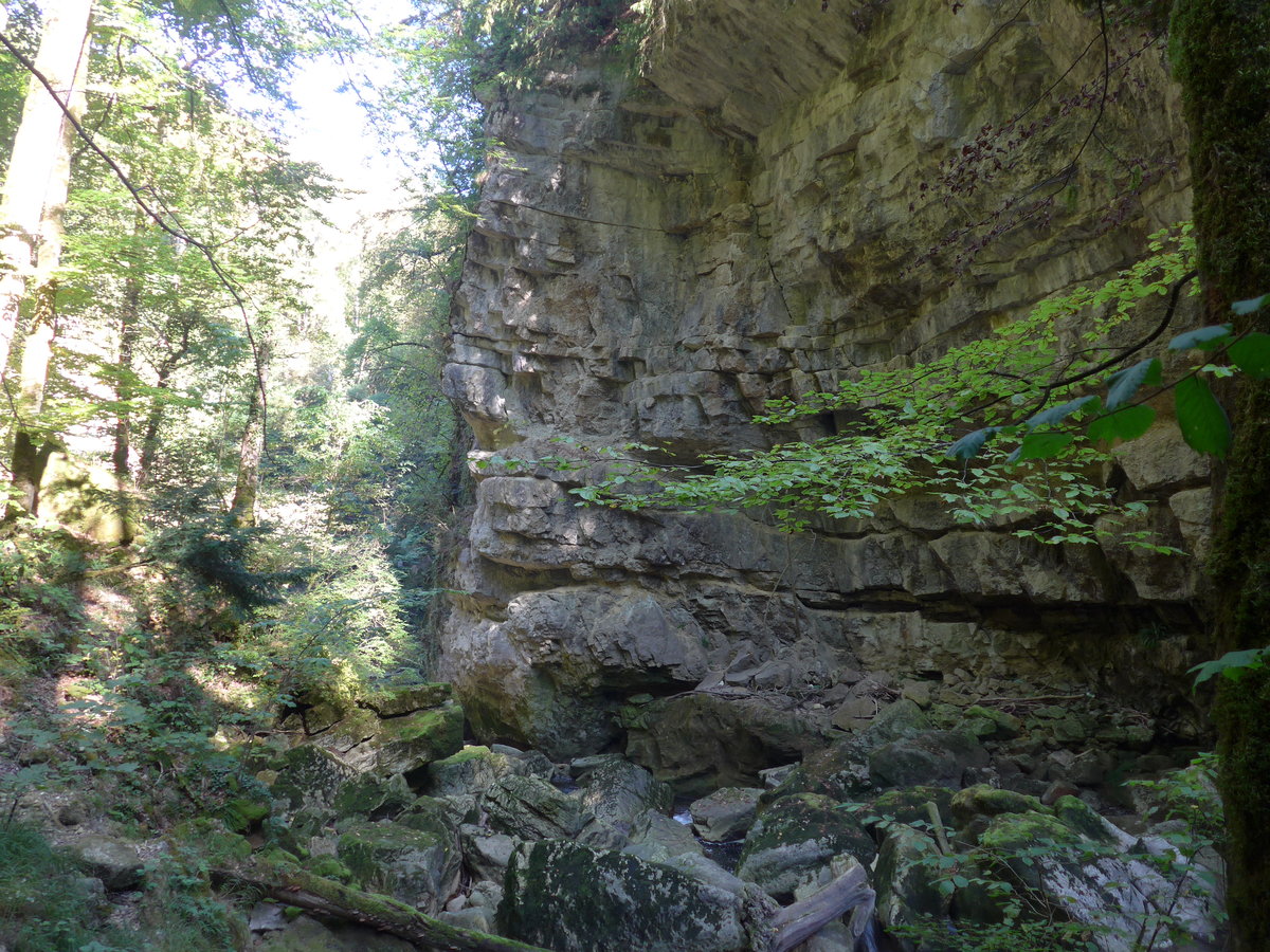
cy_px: 476
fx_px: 1064
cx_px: 635
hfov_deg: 61.7
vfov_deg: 48.2
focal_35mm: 29
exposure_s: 1/60
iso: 100
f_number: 2
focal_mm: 6
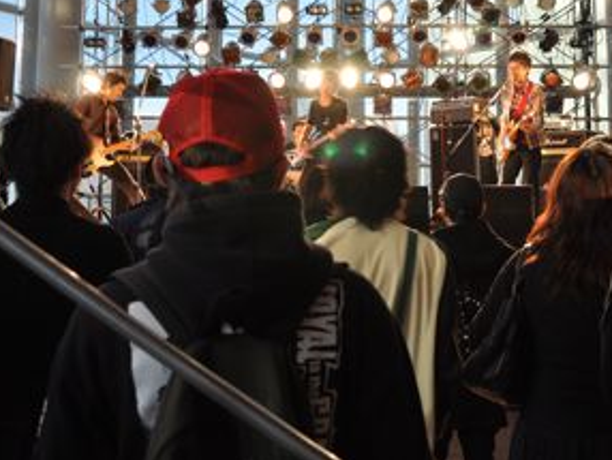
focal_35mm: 53
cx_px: 342
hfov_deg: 36.2
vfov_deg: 27.2
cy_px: 109
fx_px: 935
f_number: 3.8
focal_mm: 21
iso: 400
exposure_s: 1/50
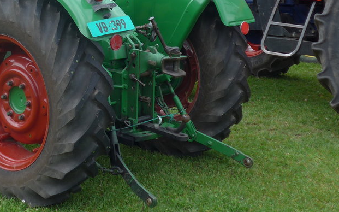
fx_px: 776
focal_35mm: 84
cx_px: 68
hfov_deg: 24.3
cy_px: 13
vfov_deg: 15.3
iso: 80
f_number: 2.8
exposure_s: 1/320
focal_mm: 8.4
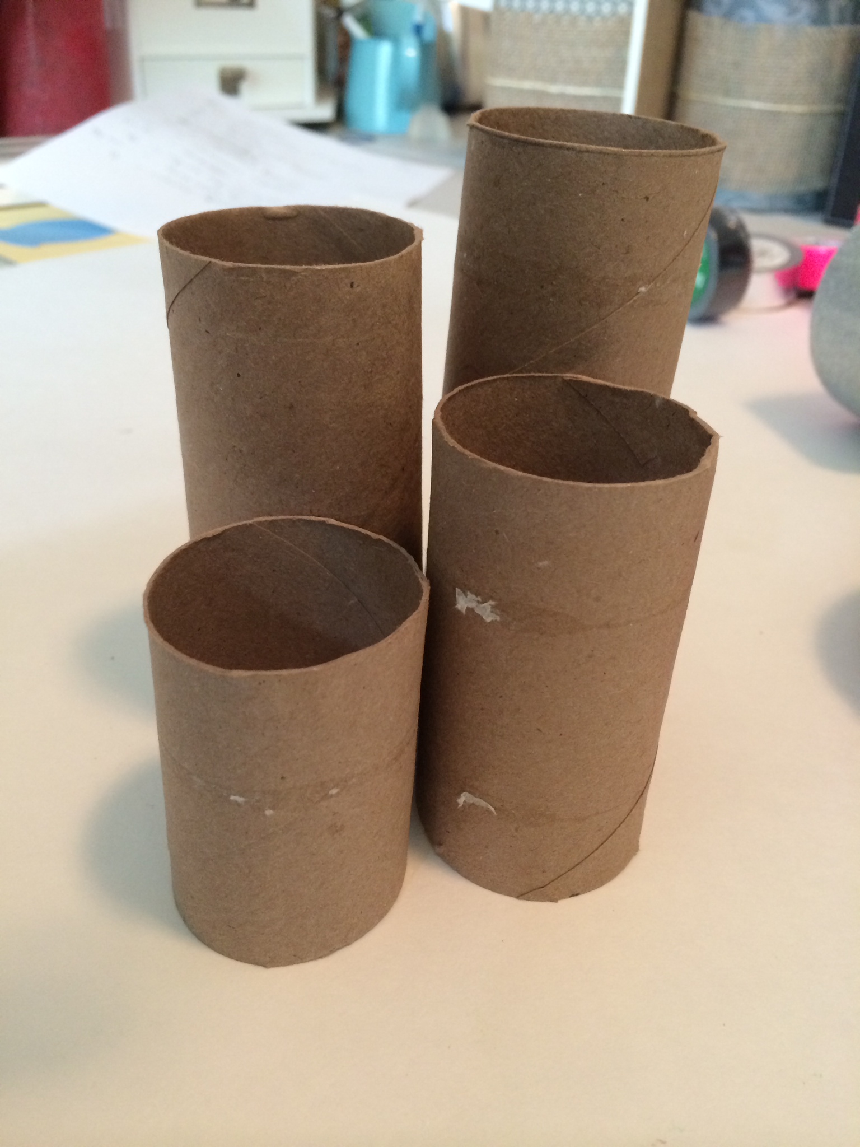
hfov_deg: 46.8
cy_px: 574
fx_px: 994
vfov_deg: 60.0
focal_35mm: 30
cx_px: 430
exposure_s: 1/30
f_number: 2.2
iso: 250
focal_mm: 4.12
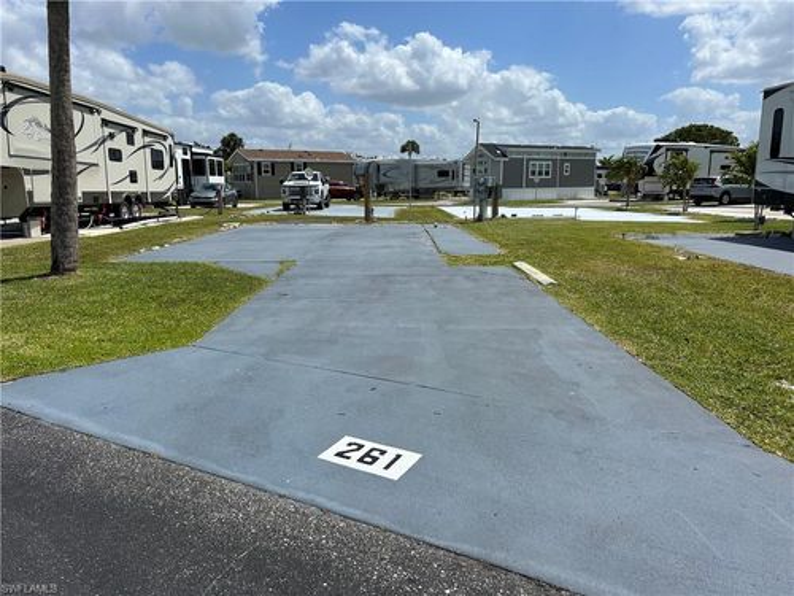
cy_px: 298
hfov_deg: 67.3
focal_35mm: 26
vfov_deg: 53.1
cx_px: 397
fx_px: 596
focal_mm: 5.7
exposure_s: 1/8696
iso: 50
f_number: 1.5
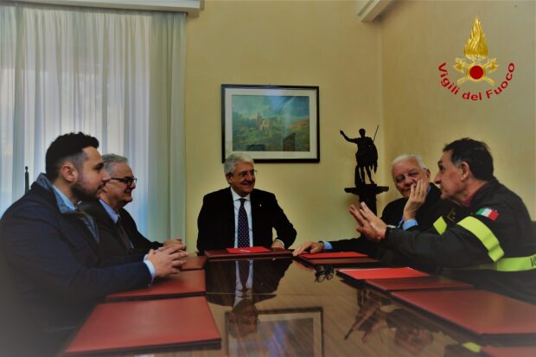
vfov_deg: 38.9
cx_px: 268
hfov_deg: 55.8
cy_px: 178
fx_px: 506
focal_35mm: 34
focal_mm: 34
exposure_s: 1/125
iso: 1250
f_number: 5.6
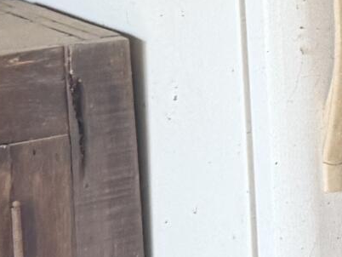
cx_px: 665
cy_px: 83
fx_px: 1770
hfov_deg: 10.3
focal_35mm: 179
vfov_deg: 8.3
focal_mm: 6.76
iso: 250
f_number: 1.78
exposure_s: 1/60
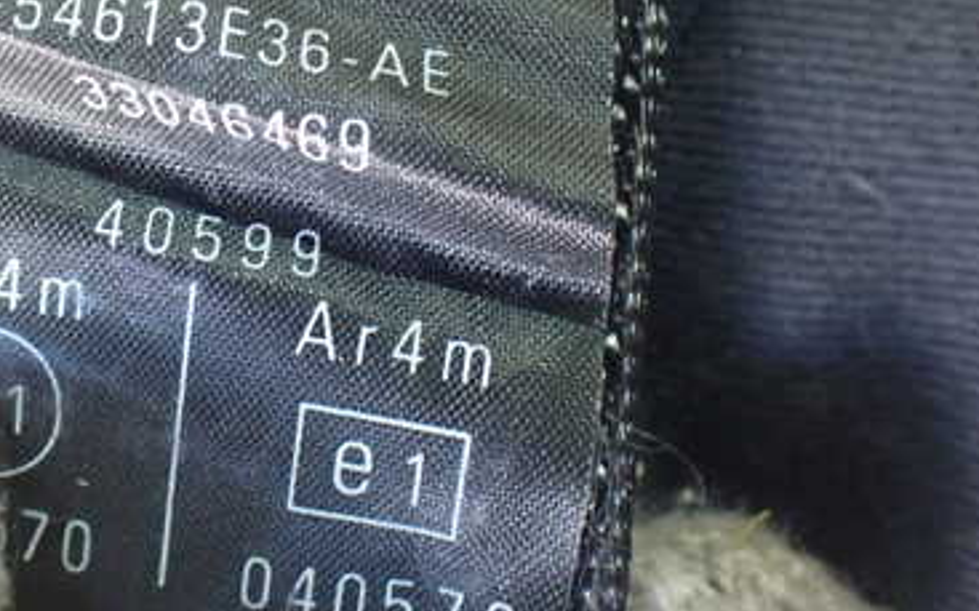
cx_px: 197
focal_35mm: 52
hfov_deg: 37.5
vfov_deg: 24.8
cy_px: 253
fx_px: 1387
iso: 800
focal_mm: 5.4
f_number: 2.3
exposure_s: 1/30
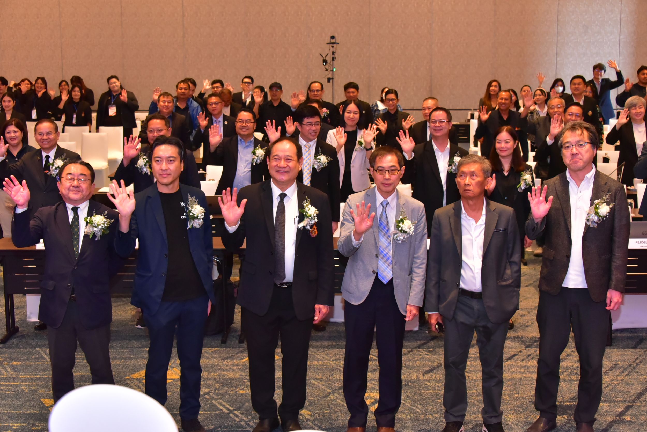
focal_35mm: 56
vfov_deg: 24.2
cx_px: 324
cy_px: 216
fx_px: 1007
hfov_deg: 35.6
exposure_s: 1/200
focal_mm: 56
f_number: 6.3
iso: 5000
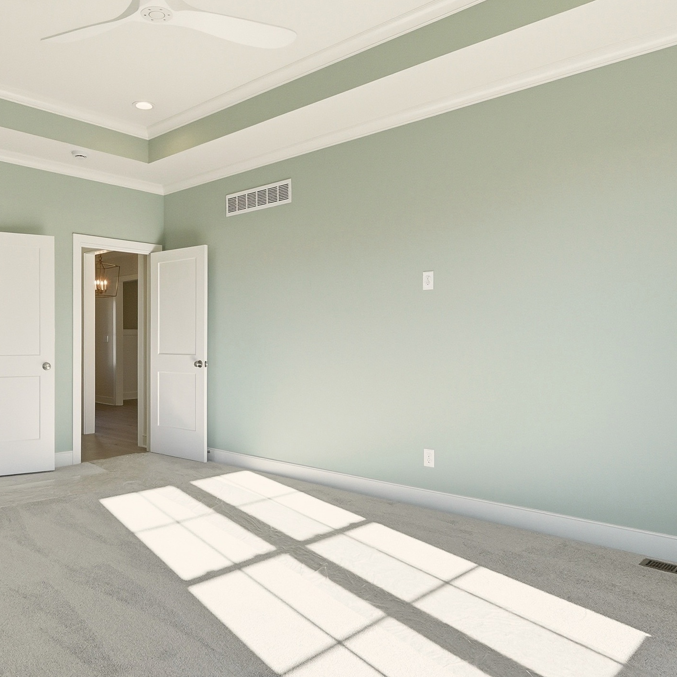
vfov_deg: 59.1
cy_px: 339
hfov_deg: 58.3
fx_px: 597
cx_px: 255
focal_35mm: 27
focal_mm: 10
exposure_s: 1/4000
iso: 400
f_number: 9
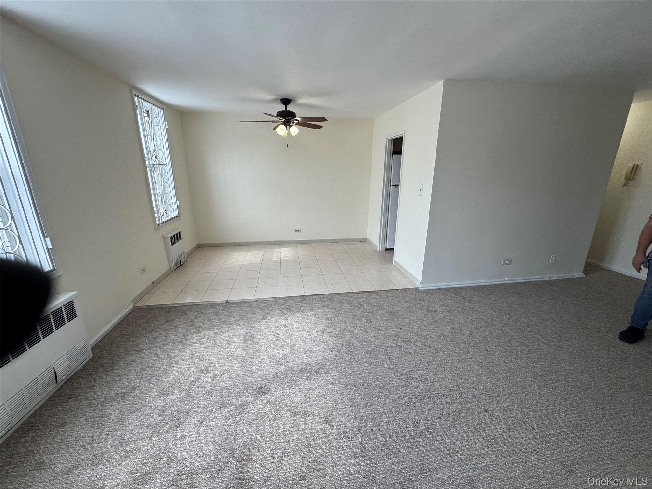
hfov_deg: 102.1
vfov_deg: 85.7
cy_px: 244
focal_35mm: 14
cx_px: 326
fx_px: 264
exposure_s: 1/120
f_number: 2.2
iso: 80
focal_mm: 2.22
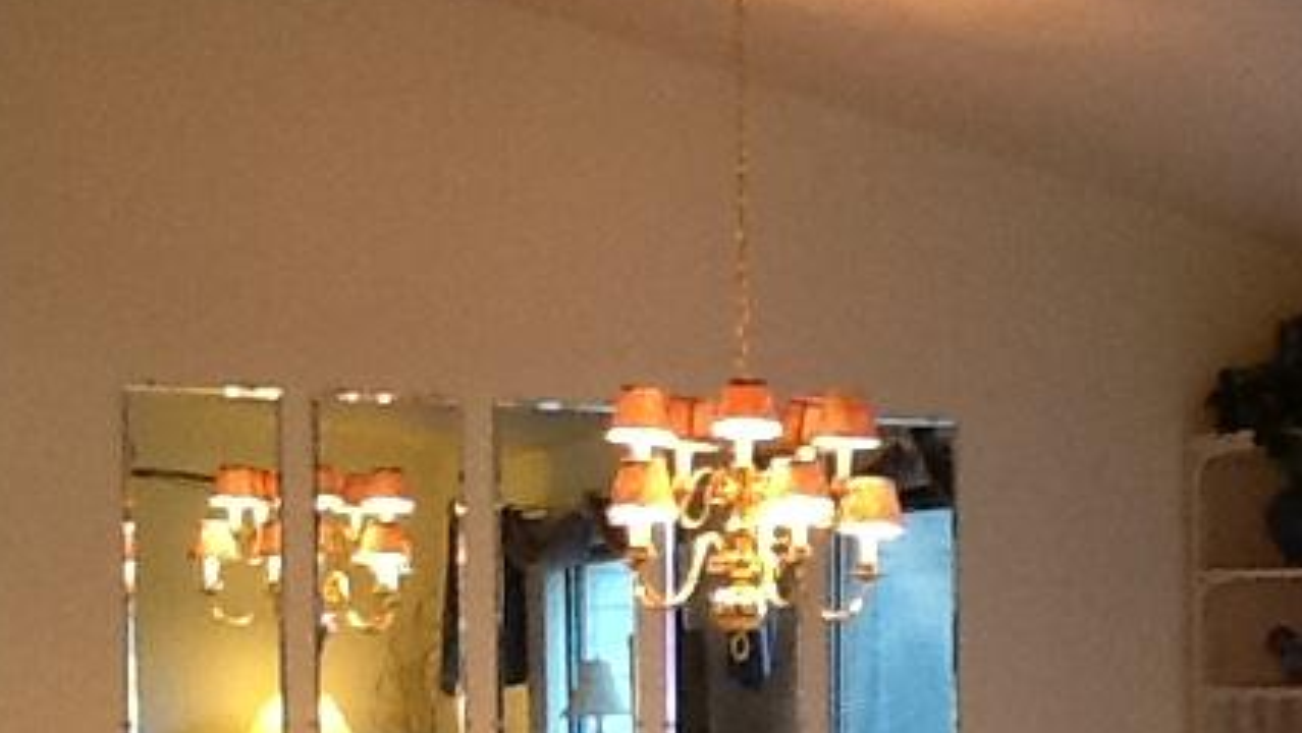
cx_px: 1183
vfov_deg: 10.9
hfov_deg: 19.4
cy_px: 1008
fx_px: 3730
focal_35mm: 108
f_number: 2.4
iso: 100
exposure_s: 1/30
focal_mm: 2.03
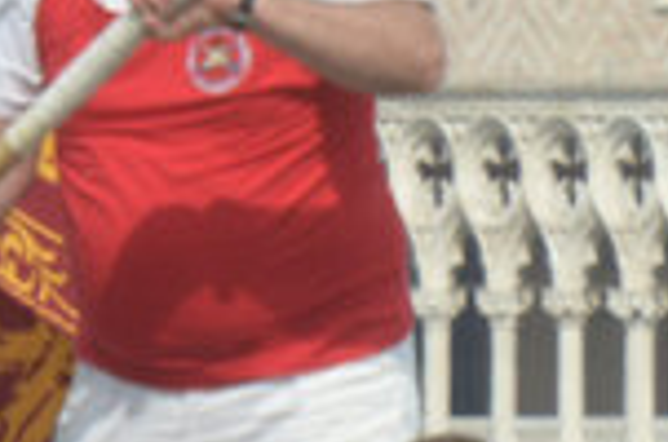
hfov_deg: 1.2
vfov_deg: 0.8
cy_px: 800
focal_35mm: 1722
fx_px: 31885
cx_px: 1672
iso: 400
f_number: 11
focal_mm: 240
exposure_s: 1/500
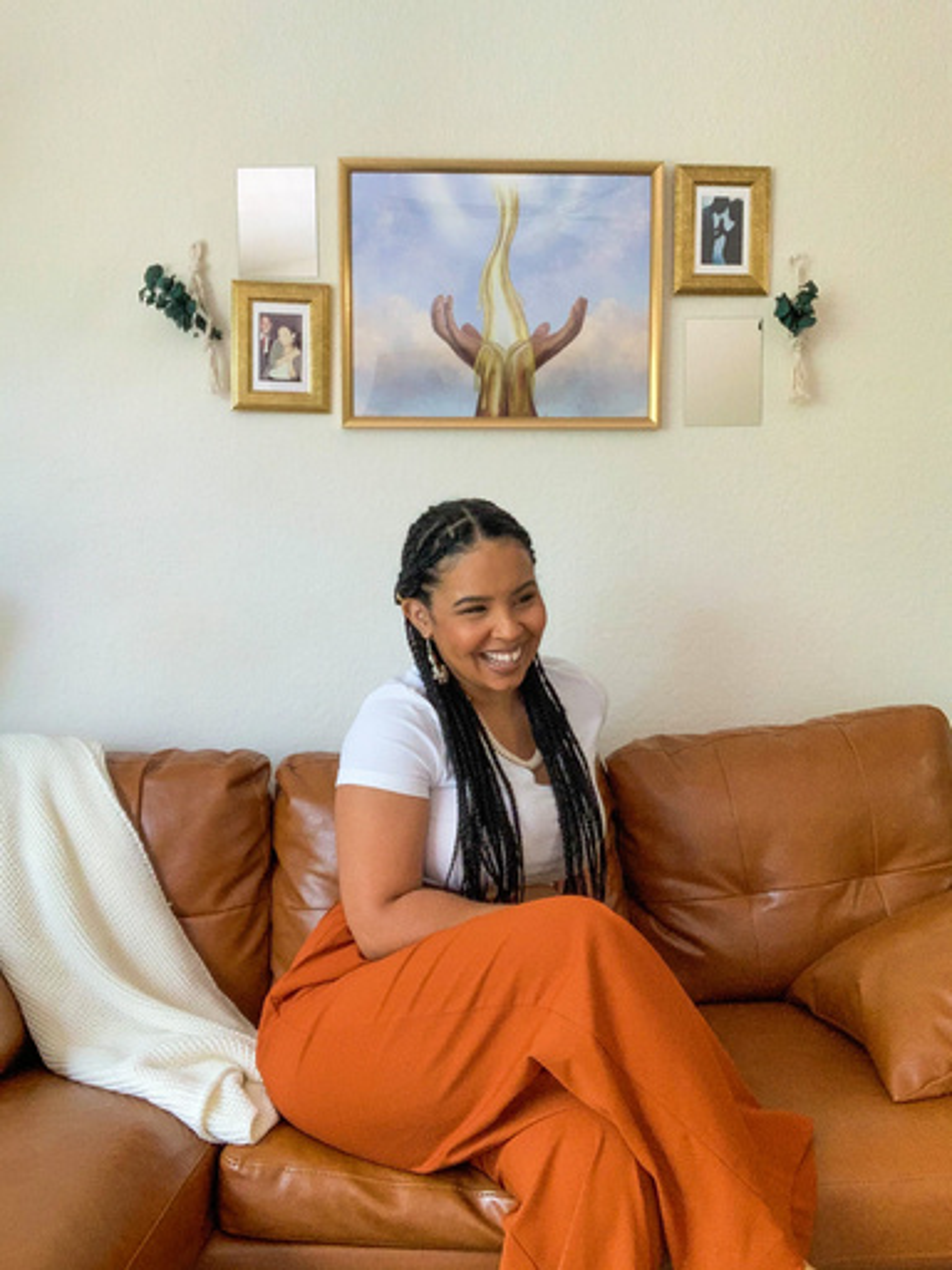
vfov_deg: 56.8
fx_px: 1173
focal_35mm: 32
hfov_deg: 44.2
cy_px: 635
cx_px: 476
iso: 250
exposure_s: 1/60
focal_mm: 2.87
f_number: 2.2
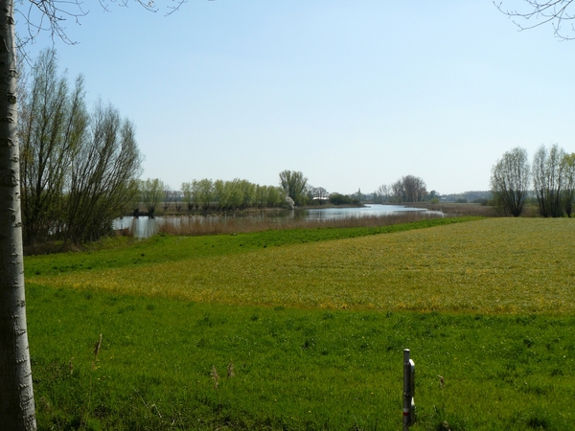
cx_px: 288
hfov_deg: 51.4
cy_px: 216
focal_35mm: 36
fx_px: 598
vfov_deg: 39.7
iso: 100
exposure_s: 1/400
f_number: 6.3
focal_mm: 6
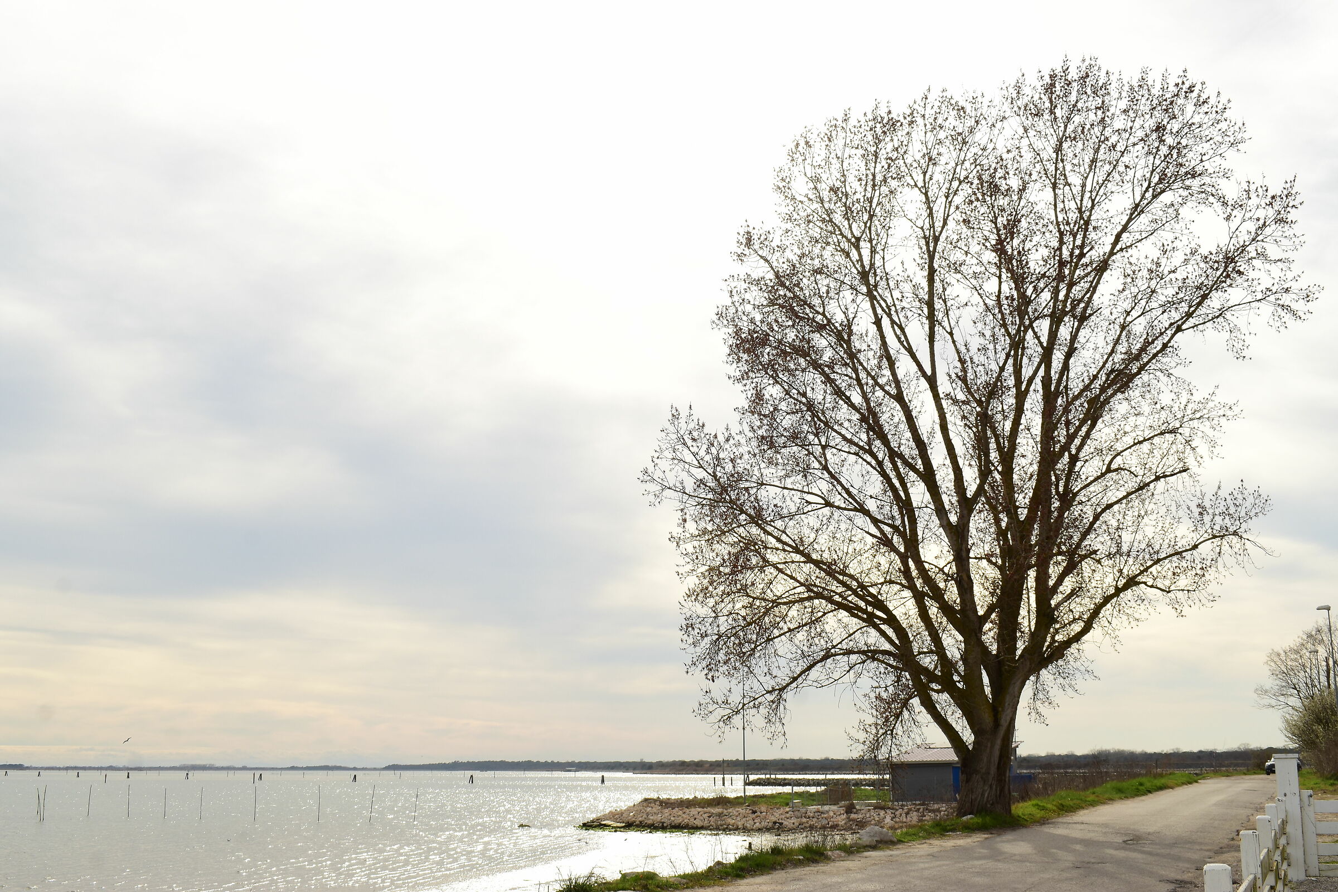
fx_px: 1449
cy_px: 446
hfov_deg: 49.6
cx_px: 669
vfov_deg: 34.2
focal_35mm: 39
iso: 100
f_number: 13
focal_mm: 26
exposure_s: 1/160
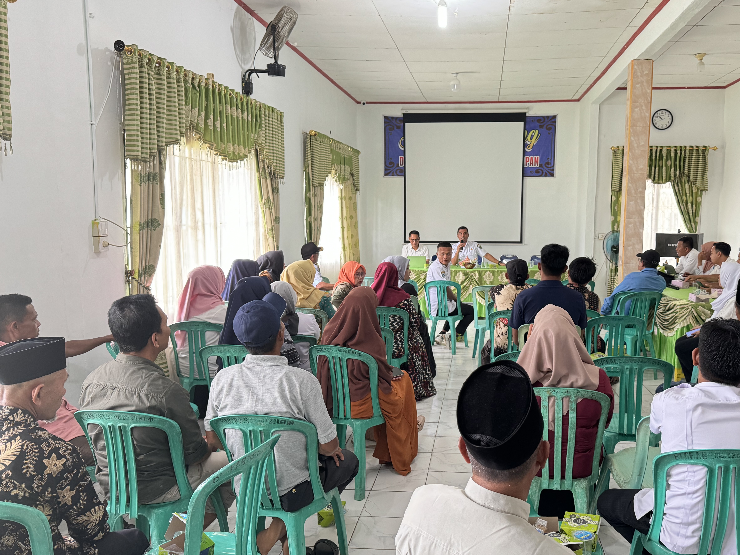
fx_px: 620
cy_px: 282
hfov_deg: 61.2
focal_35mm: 29
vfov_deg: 48.2
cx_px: 437
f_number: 1.78
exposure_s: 1/50
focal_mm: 6.76
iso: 400
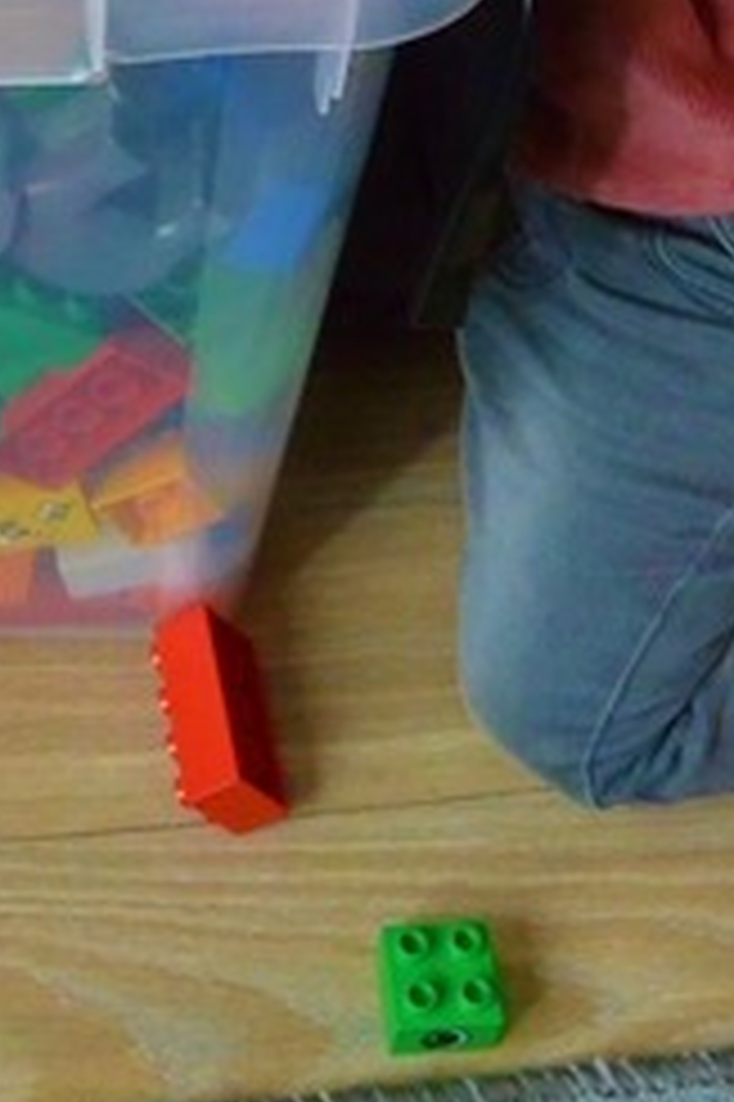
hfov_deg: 18.8
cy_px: -54
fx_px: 2174
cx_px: 72
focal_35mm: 71
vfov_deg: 26.6
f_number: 3.5
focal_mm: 11
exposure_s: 1/60
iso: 2800
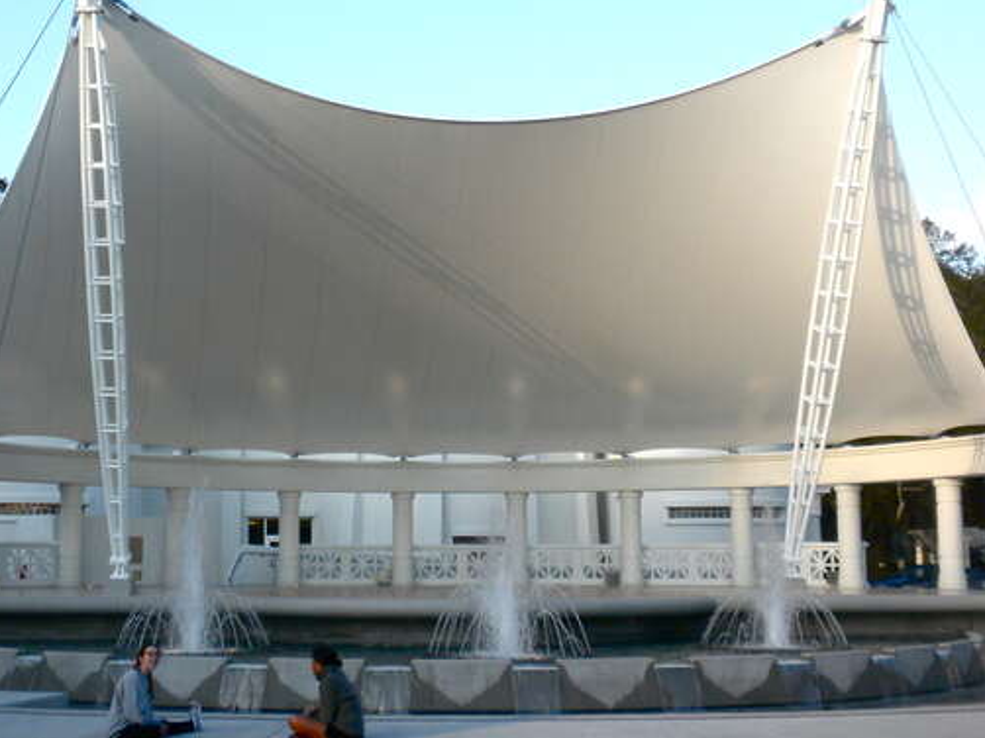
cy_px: 338
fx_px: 1678
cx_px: 455
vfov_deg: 24.8
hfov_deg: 32.7
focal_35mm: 59
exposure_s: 1/561
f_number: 3.5
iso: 125
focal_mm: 6.6
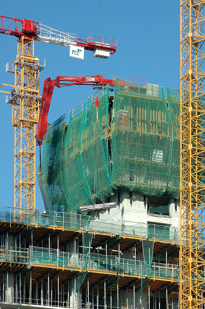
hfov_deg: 8.3
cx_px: 102
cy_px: 154
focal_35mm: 165
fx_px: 1413
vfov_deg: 12.5
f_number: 9
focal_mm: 110
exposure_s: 1/320
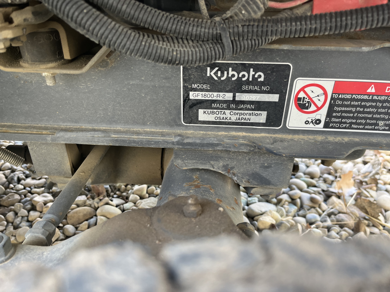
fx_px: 293
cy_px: 146
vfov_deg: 53.1
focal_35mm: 26
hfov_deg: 67.3
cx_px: 195
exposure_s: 1/121
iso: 80
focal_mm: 5.1
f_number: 1.6
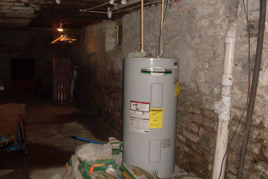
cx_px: 134
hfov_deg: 48.5
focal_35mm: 40
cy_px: 84
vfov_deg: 33.4
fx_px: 298
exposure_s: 1/45
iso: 120
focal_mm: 6.3
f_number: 2.8
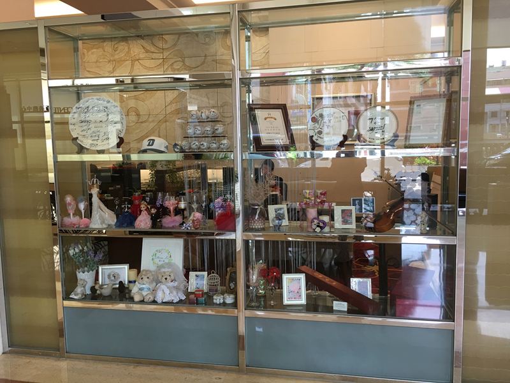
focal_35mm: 29
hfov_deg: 61.7
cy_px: 192
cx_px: 255
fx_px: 427
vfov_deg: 48.2
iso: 25
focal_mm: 4.15
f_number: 2.2
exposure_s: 1/30
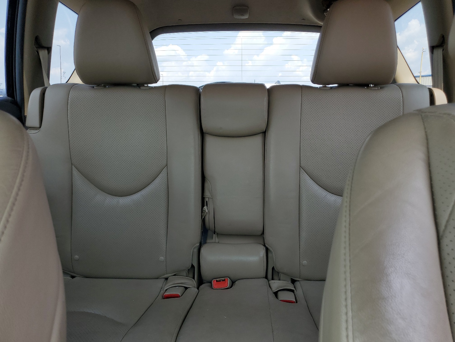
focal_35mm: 26
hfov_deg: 67.3
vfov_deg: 53.1
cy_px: 171
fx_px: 342
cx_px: 228
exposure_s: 1/500
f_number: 1.5
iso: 50
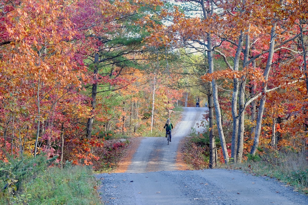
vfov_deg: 16.5
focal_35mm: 83
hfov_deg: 24.5
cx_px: 154
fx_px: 710
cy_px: 102
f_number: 4.5
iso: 500
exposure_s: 1/125
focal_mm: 55
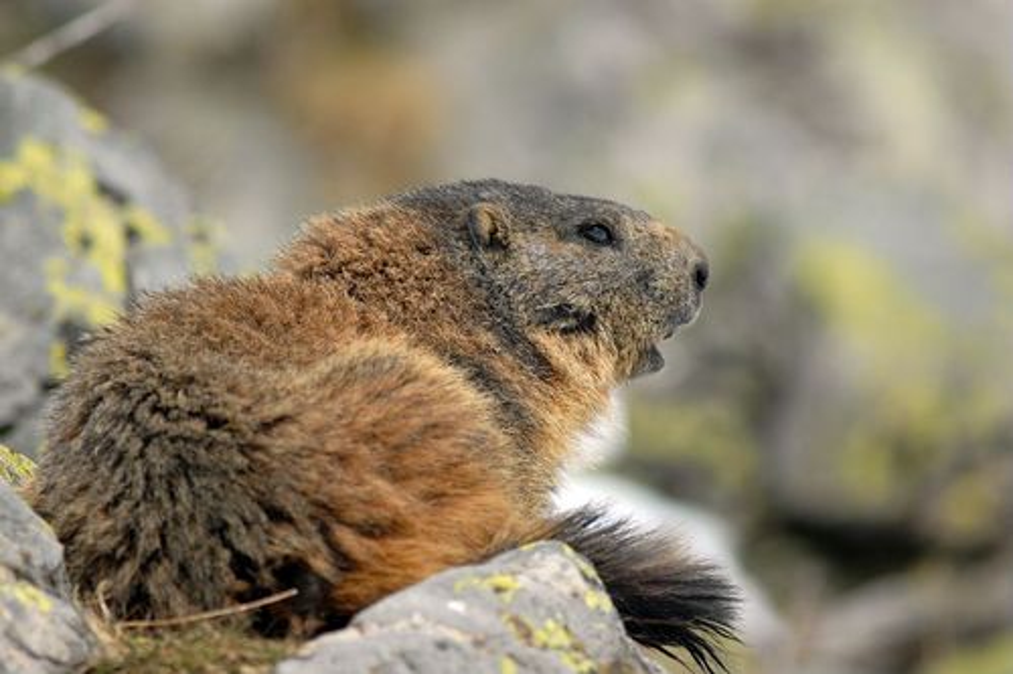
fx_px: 12658
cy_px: 337
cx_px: 506
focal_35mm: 450
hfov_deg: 4.6
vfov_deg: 3.1
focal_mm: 300
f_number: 4
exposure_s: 1/3200
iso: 200
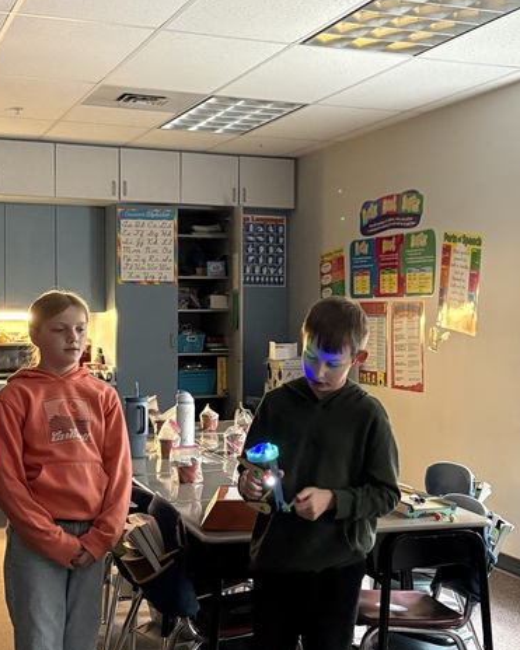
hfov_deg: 27.1
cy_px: 332
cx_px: 296
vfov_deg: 33.6
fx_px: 1078
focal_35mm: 56
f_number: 1.6
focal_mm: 5.96
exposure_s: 1/37
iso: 640
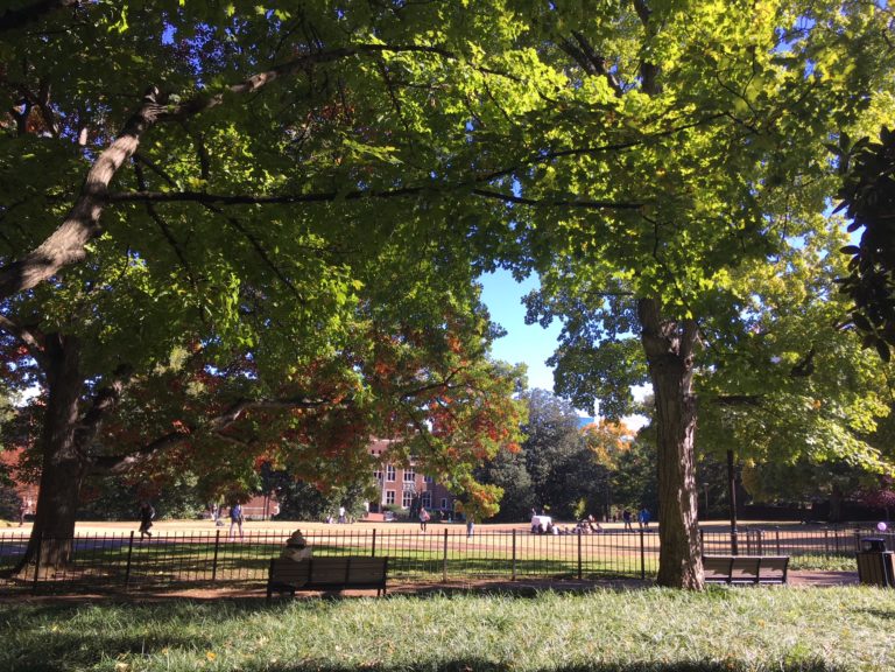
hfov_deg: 61.7
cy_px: 336
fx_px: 750
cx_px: 448
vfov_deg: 48.2
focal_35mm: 29
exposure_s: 1/382
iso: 25
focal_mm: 4.15
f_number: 2.2
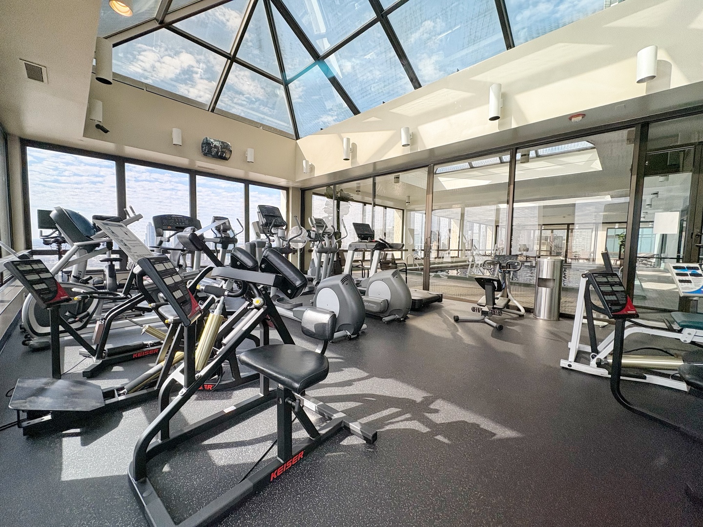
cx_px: 352
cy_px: 264
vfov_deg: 85.7
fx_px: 284
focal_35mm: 14
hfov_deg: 102.1
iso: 200
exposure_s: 1/80
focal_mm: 2.22
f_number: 2.2
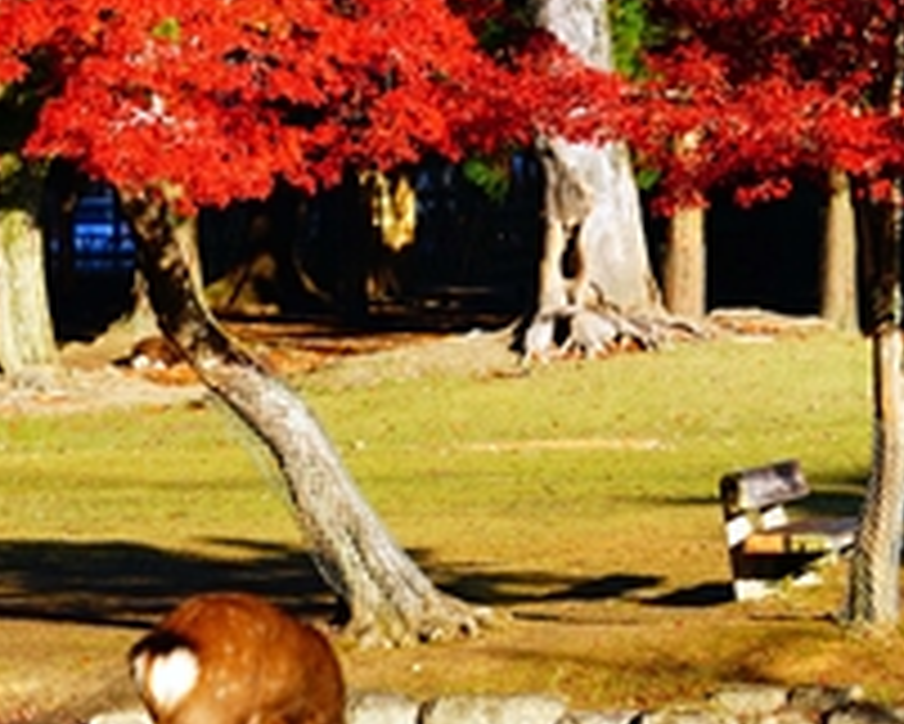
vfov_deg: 6.4
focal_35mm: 243
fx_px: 6505
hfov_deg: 7.9
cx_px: 414
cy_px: 420
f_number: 6.7
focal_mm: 130
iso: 125
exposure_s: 1/200
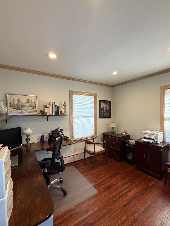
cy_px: 117
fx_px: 105
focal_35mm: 16
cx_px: 92
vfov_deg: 94.5
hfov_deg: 78.0
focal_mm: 2.22
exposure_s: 1/120
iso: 320
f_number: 2.2
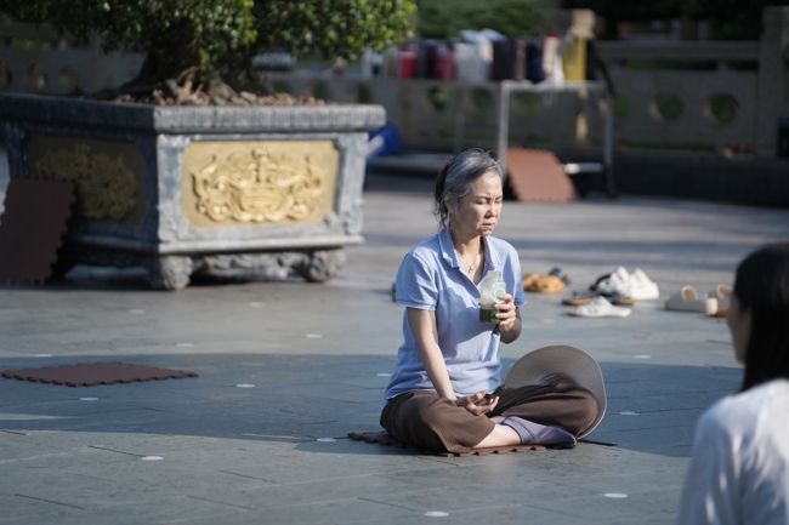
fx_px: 3286
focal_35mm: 150
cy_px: 262
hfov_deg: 13.7
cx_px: 394
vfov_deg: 9.1
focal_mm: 150
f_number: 2.8
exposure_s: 1/4000
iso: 500
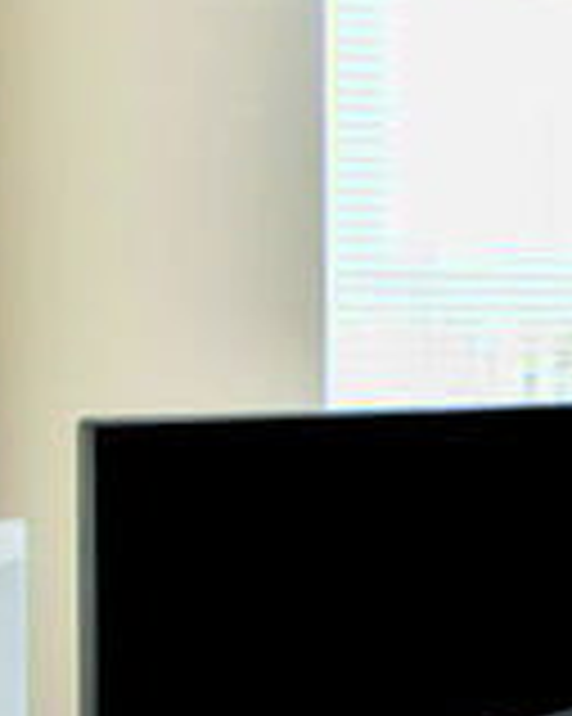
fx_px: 1313
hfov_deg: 14.9
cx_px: 1374
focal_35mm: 62
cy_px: 344
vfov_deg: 30.5
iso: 1600
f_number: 5.6
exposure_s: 1/60
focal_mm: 10
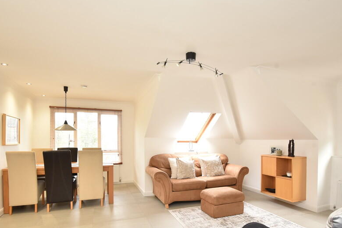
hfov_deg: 81.0
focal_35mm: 21
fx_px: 199
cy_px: 144
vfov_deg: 58.7
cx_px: 186
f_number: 7.1
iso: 800
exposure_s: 1/25
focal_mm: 16
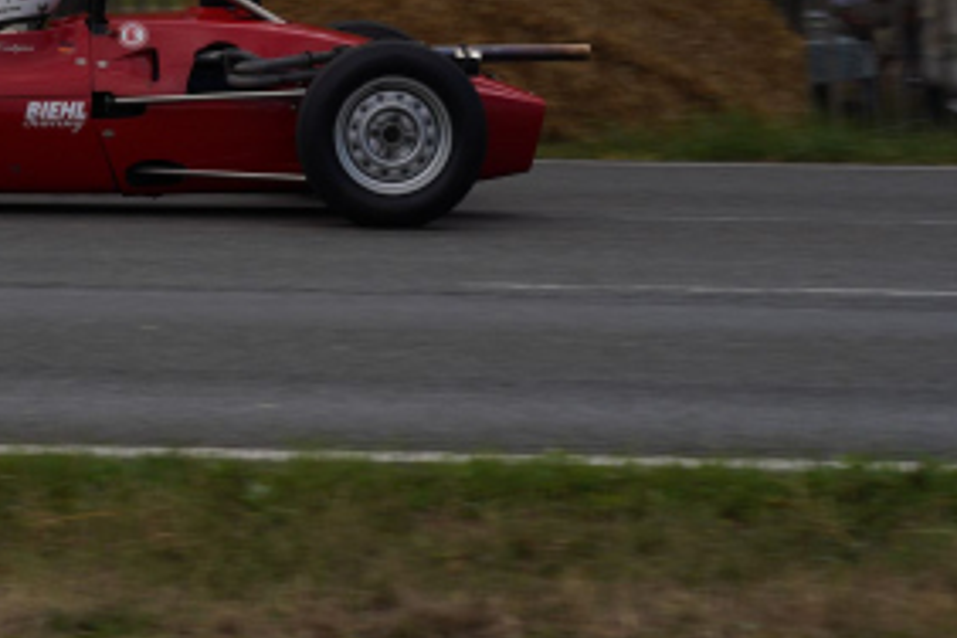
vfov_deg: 5.4
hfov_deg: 8.1
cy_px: 109
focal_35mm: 253
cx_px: 20
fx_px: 6725
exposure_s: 1/500
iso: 100
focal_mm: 119
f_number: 6.3
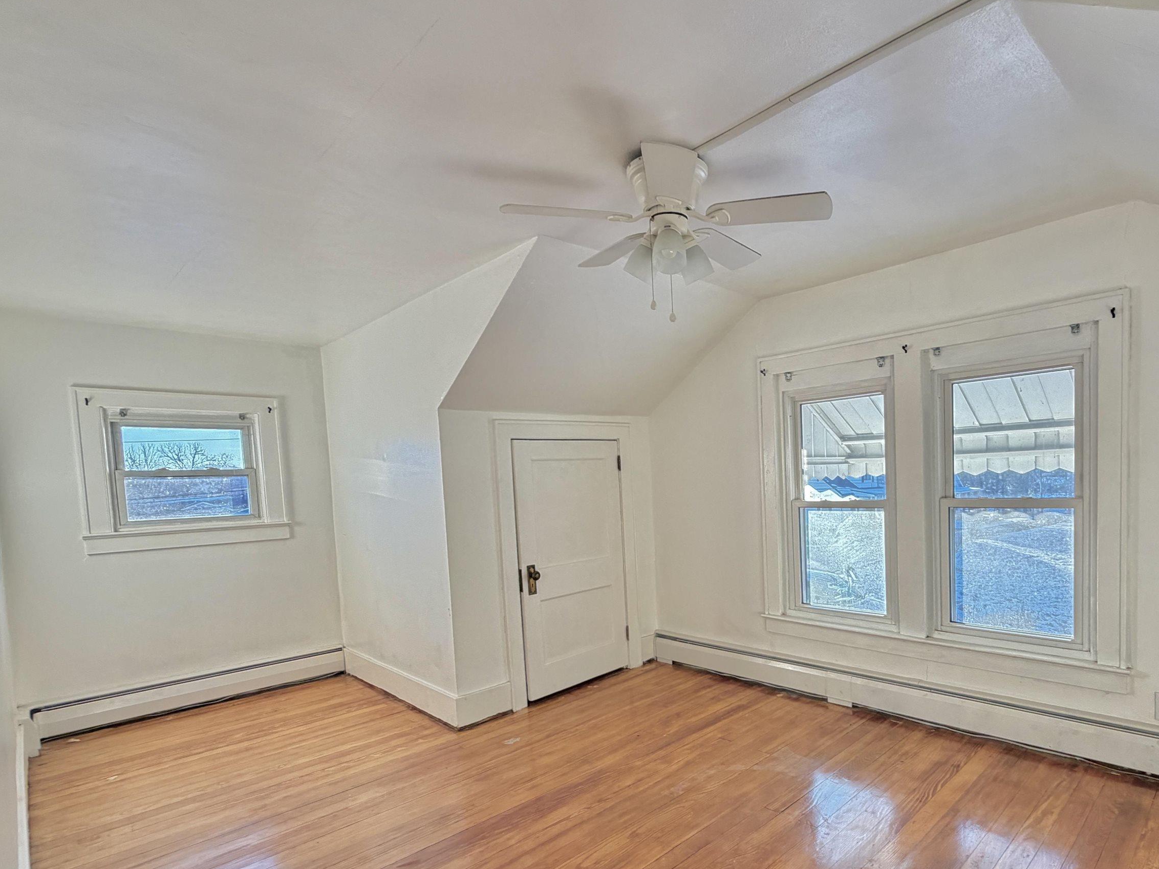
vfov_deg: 68.1
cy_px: 518
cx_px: 720
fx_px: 636
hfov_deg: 83.1
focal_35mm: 19
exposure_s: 1/121
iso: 250
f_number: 2.2
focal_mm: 2.22
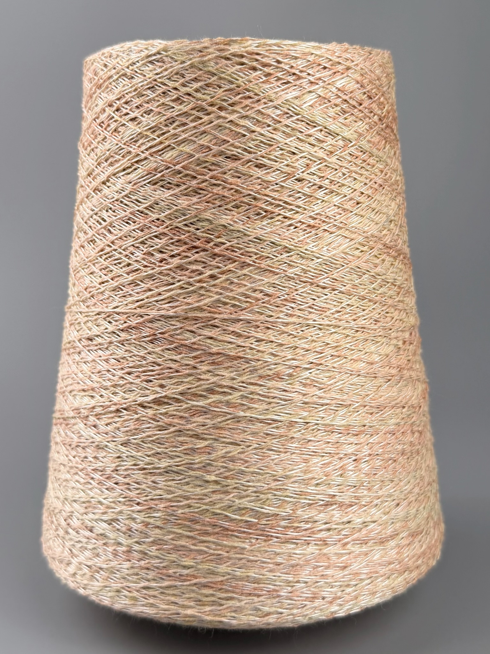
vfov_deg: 71.6
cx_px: 245
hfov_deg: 56.8
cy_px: 327
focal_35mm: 24
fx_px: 453
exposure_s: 1/765
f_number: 1.78
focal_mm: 6.76
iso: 80
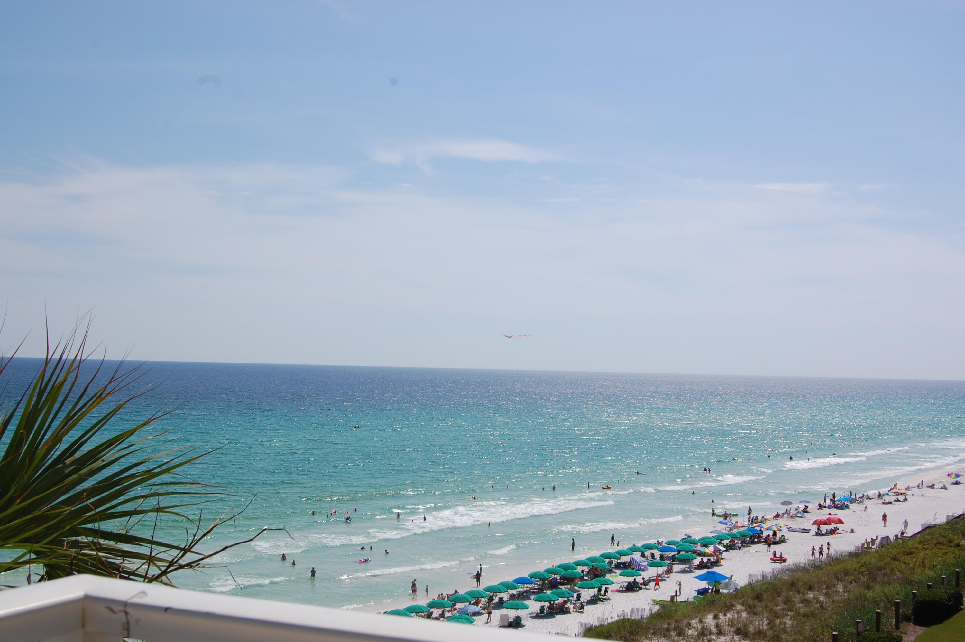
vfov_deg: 34.1
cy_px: 321
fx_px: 1044
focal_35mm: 39
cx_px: 482
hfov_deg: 49.6
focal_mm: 26
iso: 200
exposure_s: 1/500
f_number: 11
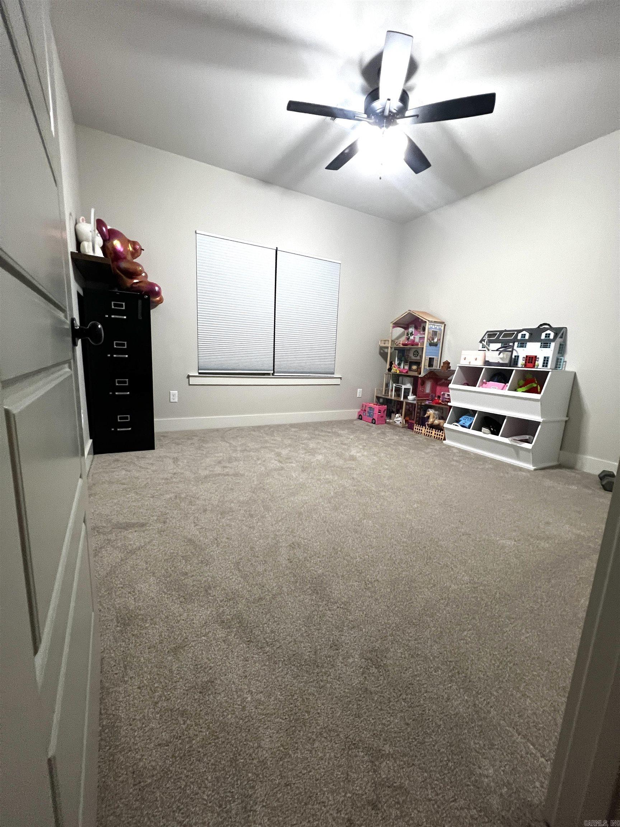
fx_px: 310
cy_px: 414
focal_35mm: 13
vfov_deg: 106.2
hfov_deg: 89.9
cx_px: 310
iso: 250
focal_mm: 1.57
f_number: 1.8
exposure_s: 1/60
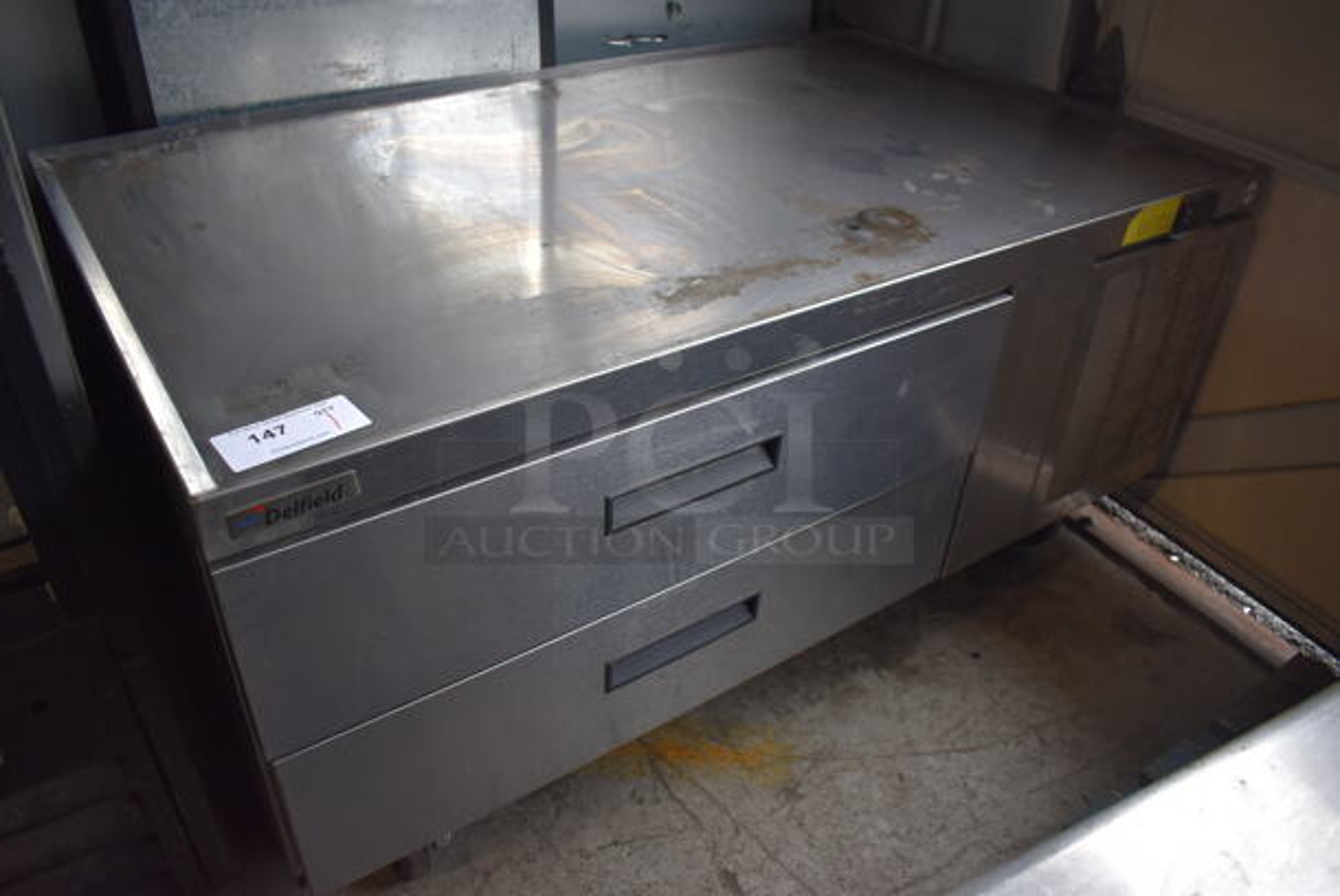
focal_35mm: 27
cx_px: 670
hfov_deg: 67.3
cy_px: 448
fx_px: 1006
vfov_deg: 48.0
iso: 640
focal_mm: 18
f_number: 3.5
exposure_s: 1/250
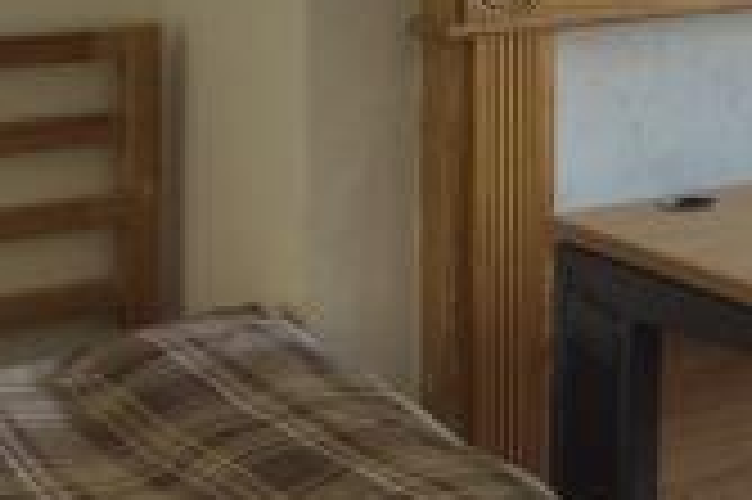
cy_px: -250
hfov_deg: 17.4
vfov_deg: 13.9
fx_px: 1920
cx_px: 1405
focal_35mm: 92
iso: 400
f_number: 8
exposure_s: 1/13
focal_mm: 10
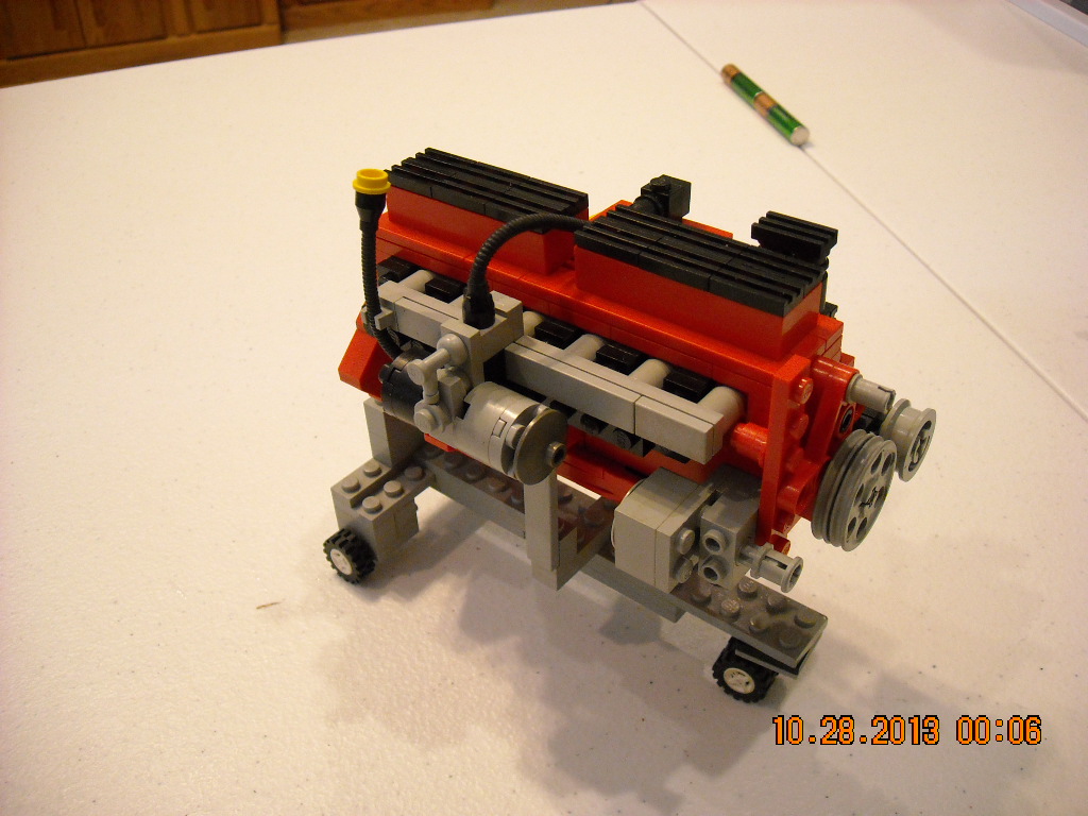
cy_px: 408
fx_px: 1100
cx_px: 544
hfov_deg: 52.6
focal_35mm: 35
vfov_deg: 40.7
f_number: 2.8
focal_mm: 5.7
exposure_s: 1/31
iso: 400
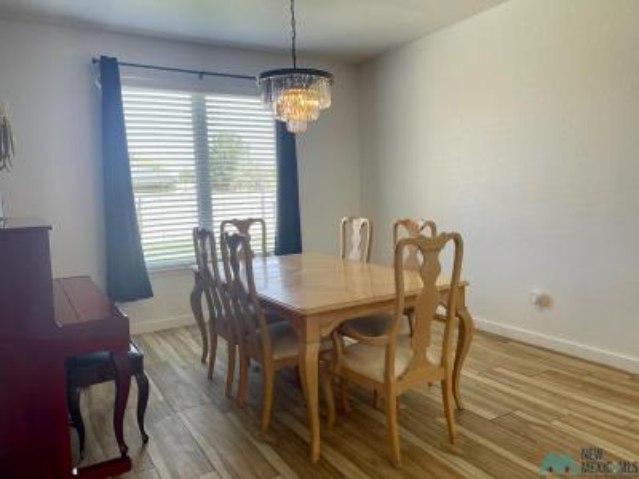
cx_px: 320
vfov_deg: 54.9
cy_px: 240
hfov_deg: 69.4
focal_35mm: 25
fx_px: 461
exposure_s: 1/120
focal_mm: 5.1
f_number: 1.6
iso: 50
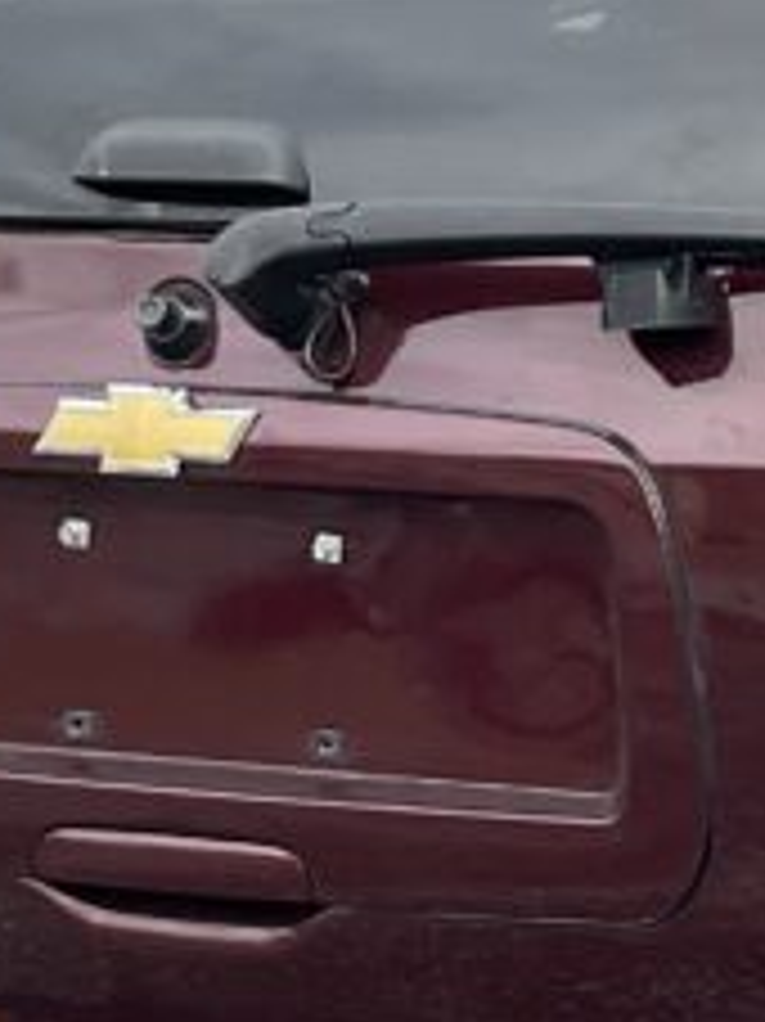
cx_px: 585
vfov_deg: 14.9
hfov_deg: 11.3
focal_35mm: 131
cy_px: 923
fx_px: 3864
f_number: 1.8
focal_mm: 3
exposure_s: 1/239
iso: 16
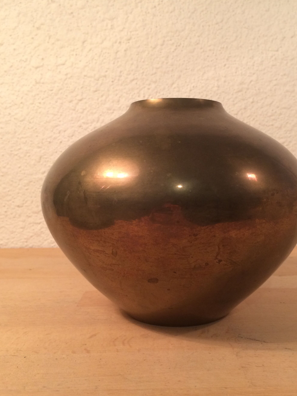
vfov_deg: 51.3
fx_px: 412
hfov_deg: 39.5
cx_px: 177
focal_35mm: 36
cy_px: 206
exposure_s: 1/33
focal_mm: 4.15
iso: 64
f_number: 2.2
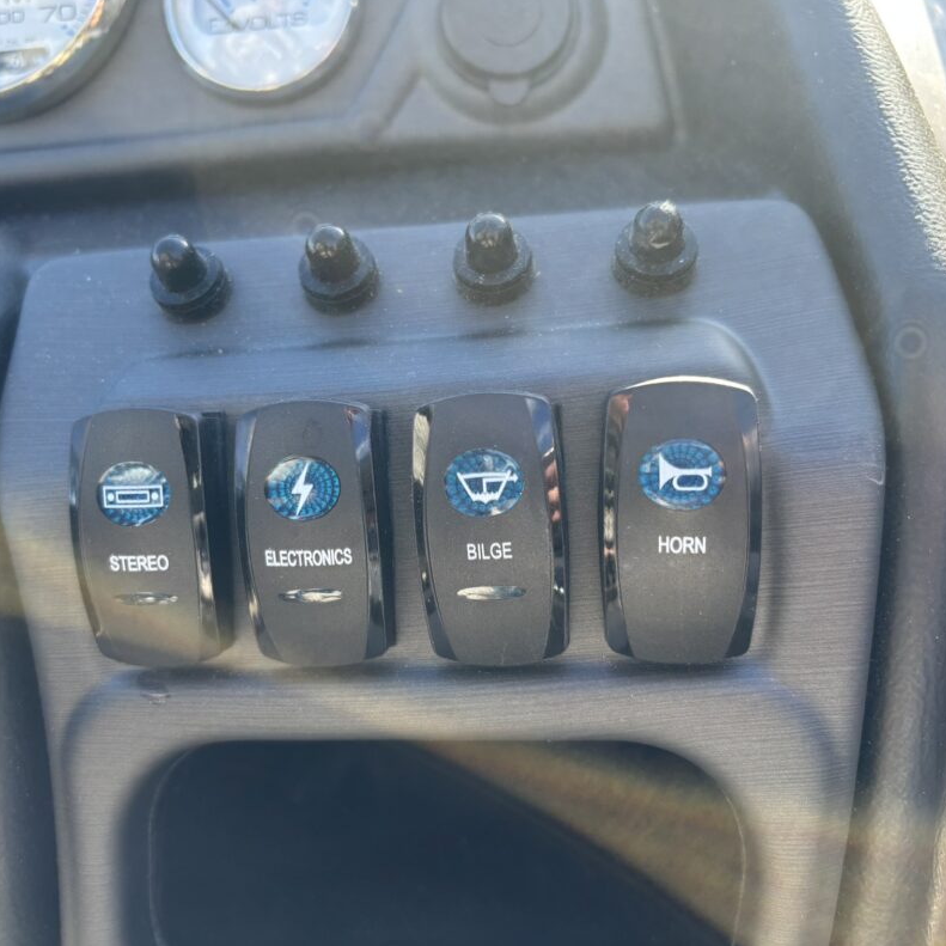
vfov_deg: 52.5
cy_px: 471
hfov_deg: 52.5
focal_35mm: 31
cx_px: 443
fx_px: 958
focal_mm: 5.96
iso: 50
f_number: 1.6
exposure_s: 1/256
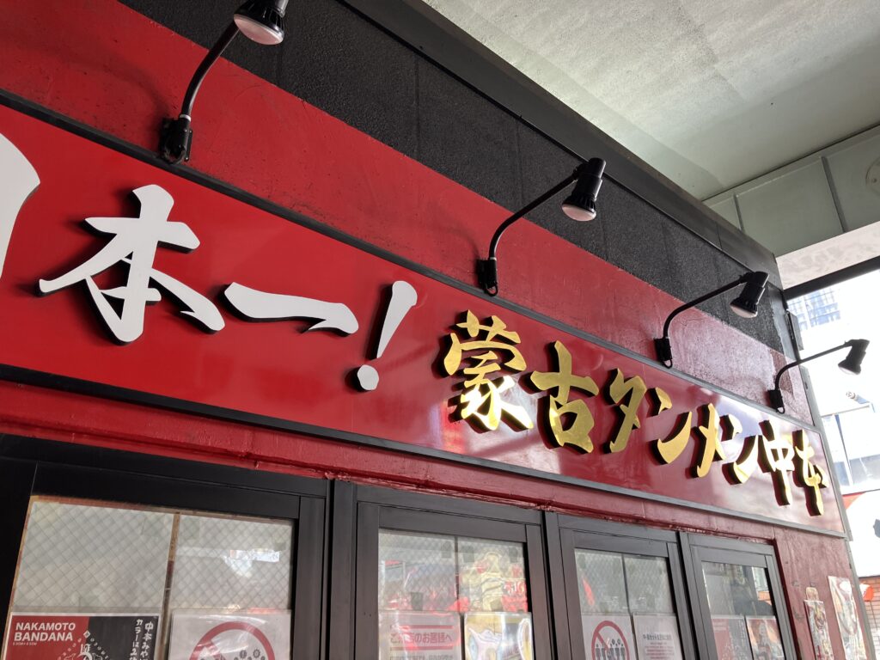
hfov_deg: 63.4
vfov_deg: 49.7
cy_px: 330
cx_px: 440
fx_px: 712
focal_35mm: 28
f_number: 1.8
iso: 80
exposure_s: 1/100
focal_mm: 3.99
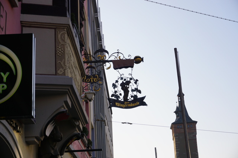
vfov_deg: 18.2
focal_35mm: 75
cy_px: 79
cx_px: 119
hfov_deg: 27.0
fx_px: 496
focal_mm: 50
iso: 100
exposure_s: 1/125
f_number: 10
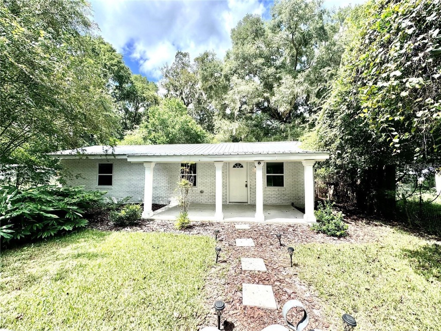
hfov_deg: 102.1
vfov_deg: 85.7
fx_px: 178
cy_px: 166
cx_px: 220
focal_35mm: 14
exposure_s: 1/1299
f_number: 2.2
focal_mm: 2.22
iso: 50
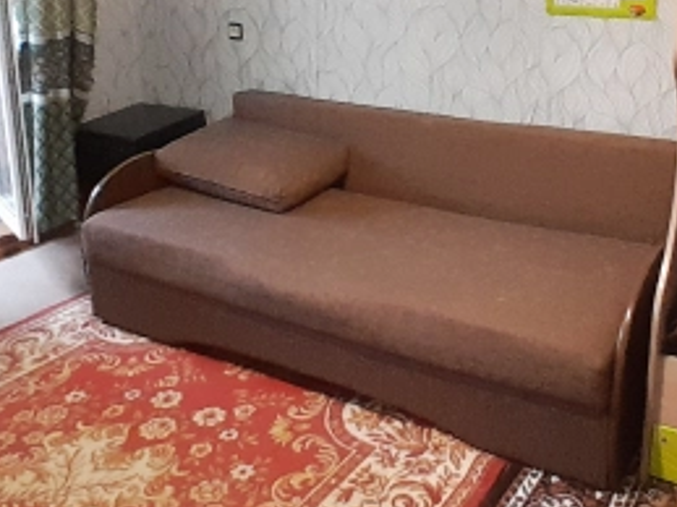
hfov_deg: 45.5
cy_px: 120
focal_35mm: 41
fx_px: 801
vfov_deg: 34.3
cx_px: 416
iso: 320
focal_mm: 1.46
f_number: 2.2
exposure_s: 1/10
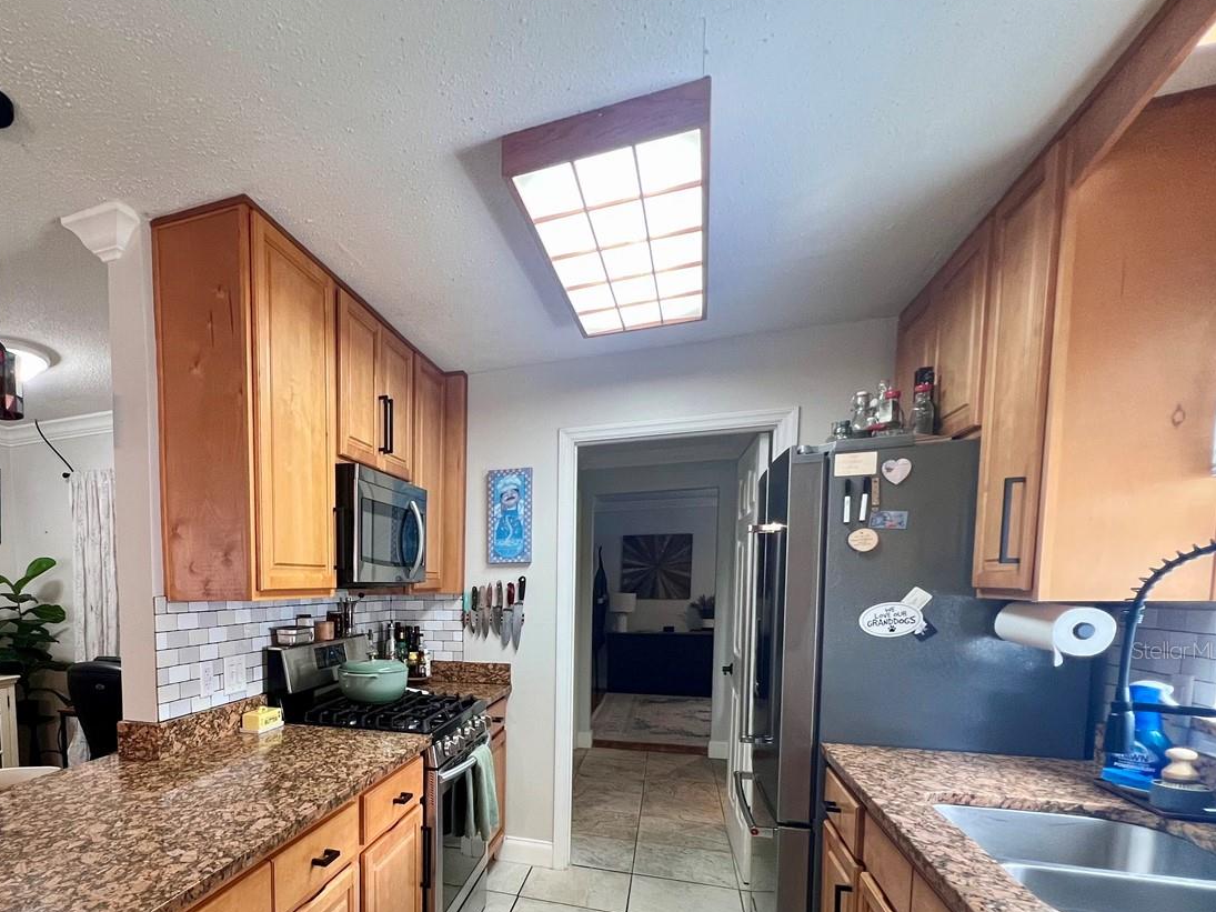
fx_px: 667
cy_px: 650
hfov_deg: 80.0
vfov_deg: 65.7
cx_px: 348
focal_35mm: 19
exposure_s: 1/60
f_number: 1.8
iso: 200
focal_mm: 1.57
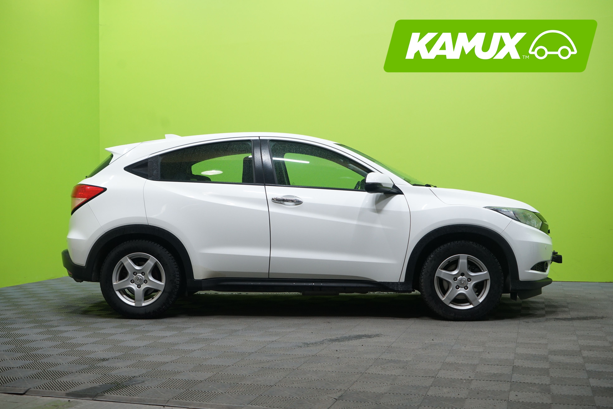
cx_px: 306
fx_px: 766
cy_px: 204
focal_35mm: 45
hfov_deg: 43.6
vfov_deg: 29.9
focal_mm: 45
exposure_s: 1/25
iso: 800
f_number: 5.6
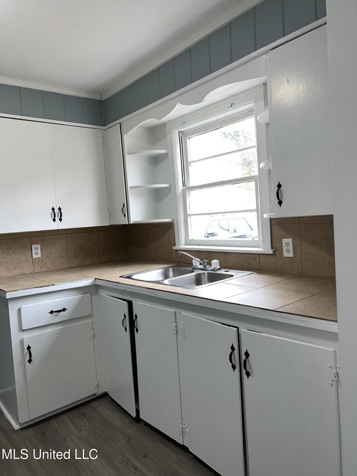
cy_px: 238
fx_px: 358
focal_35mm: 26
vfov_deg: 67.3
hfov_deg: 53.1
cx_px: 178
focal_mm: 5.7
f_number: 1.5
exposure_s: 1/46
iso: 32
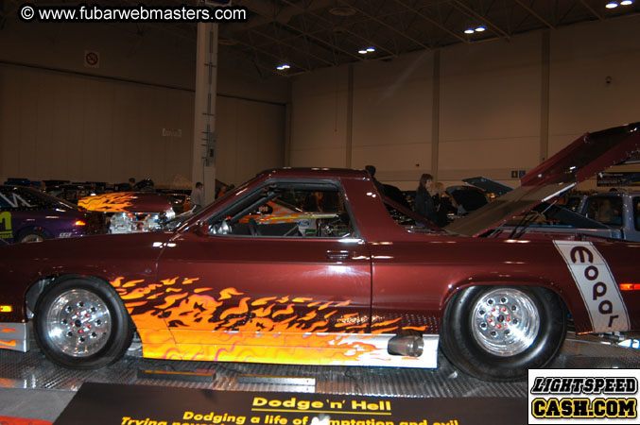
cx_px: 320
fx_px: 639
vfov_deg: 36.8
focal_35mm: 36
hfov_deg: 53.2
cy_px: 212
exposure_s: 1/60
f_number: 5
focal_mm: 24
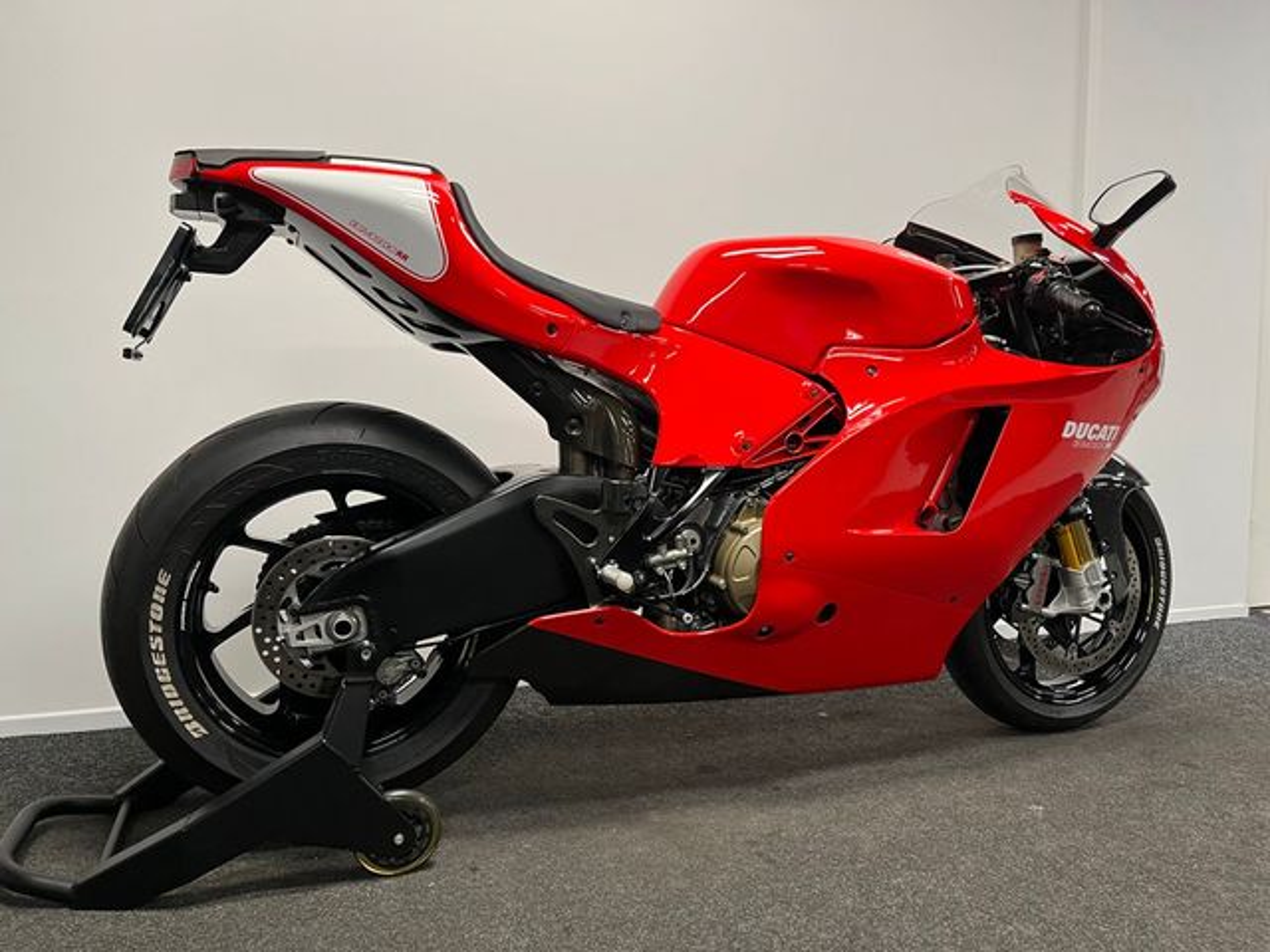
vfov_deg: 53.1
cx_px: 635
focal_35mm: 26
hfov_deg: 67.3
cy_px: 476
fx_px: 954
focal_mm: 5.1
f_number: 1.6
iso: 100
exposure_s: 1/50
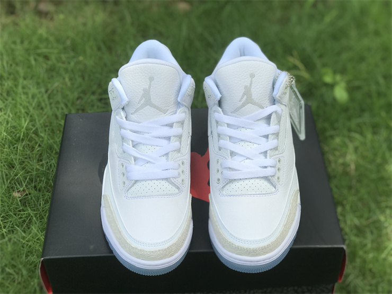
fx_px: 645
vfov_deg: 25.7
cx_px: 196
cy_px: 147
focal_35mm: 57
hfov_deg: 33.8
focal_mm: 6.6
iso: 20
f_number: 2.8
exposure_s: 1/326
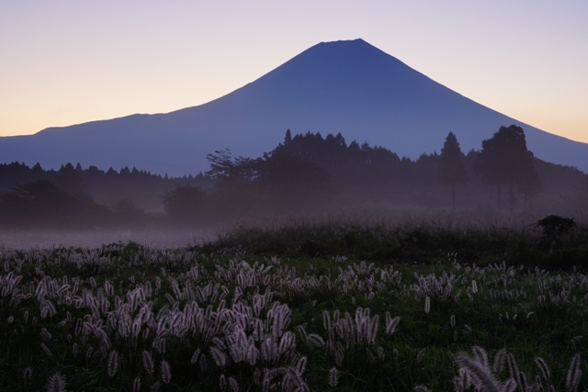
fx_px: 898
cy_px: 196
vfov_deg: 24.6
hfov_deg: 36.2
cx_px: 294
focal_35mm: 55
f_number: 16
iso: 100
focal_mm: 55
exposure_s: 17
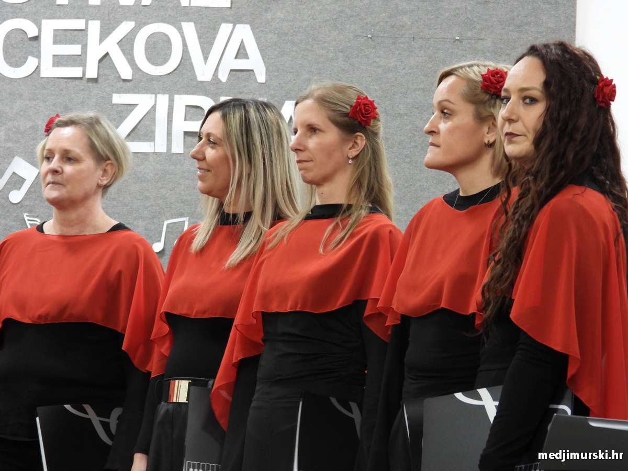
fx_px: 3628
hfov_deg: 9.9
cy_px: 236
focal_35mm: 200
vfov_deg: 7.4
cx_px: 314
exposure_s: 1/15
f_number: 4.5
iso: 450
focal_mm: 35.9
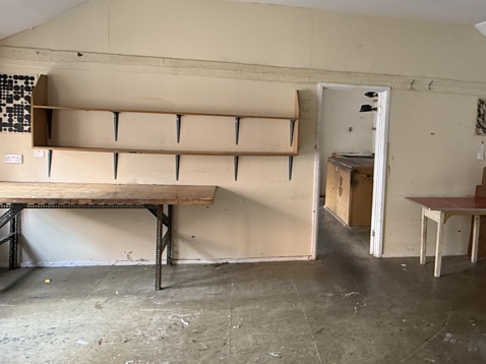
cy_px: 151
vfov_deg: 46.6
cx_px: 330
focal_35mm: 30
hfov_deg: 58.4
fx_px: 421
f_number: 2.2
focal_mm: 2.22
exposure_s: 1/60
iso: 400
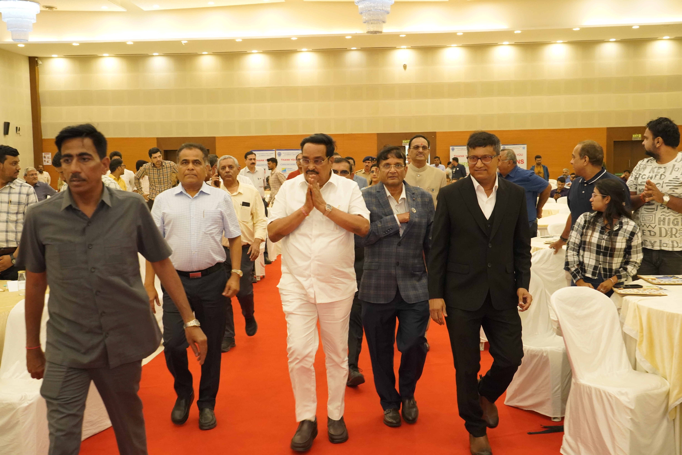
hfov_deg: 50.7
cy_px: 228
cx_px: 341
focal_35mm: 38
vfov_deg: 35.1
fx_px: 720
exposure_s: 1/160
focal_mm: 38
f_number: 5.6
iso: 10000
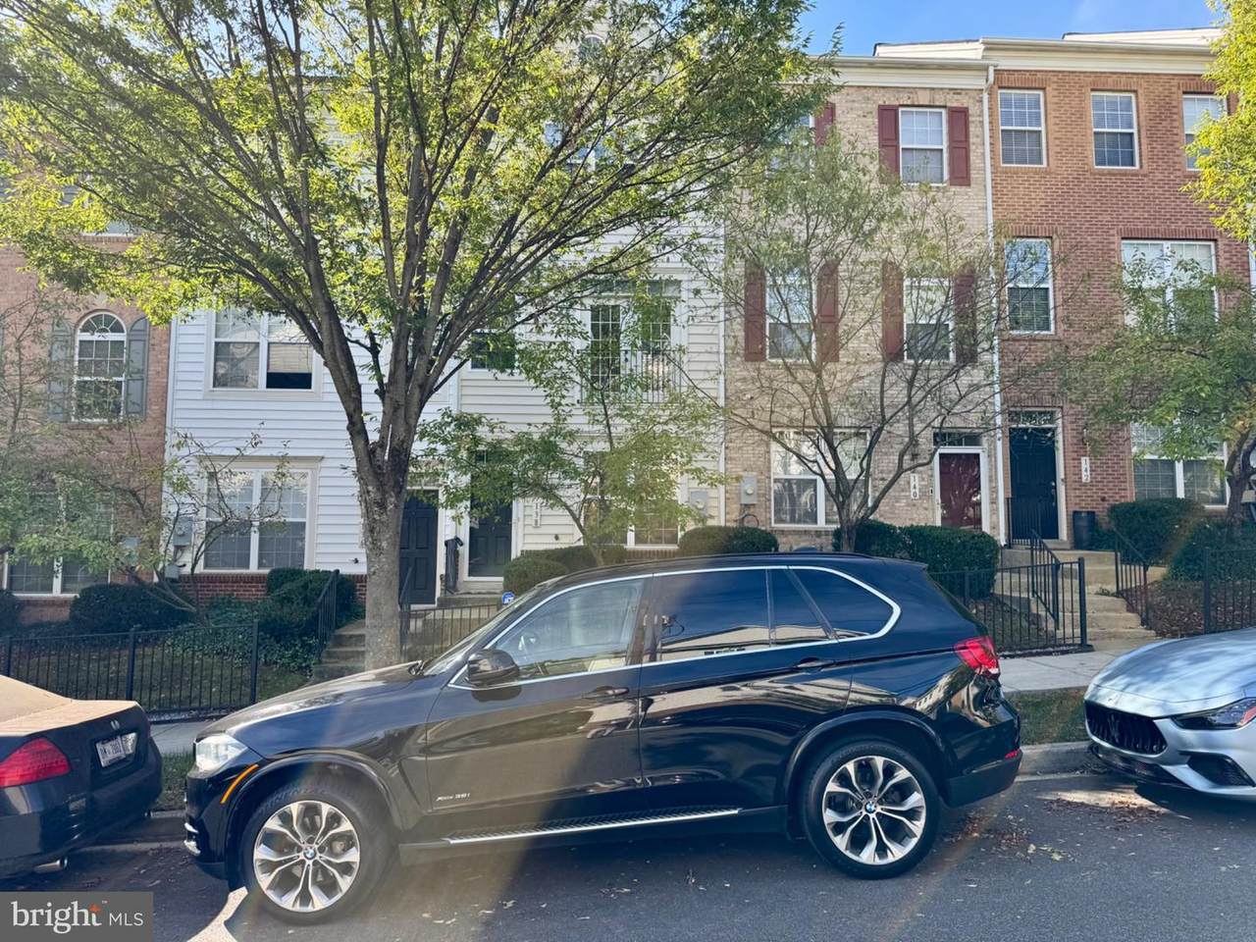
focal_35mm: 24
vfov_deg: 56.8
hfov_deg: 71.6
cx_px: 628
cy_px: 471
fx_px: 871
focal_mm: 6.76
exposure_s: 1/952
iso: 80
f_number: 1.78
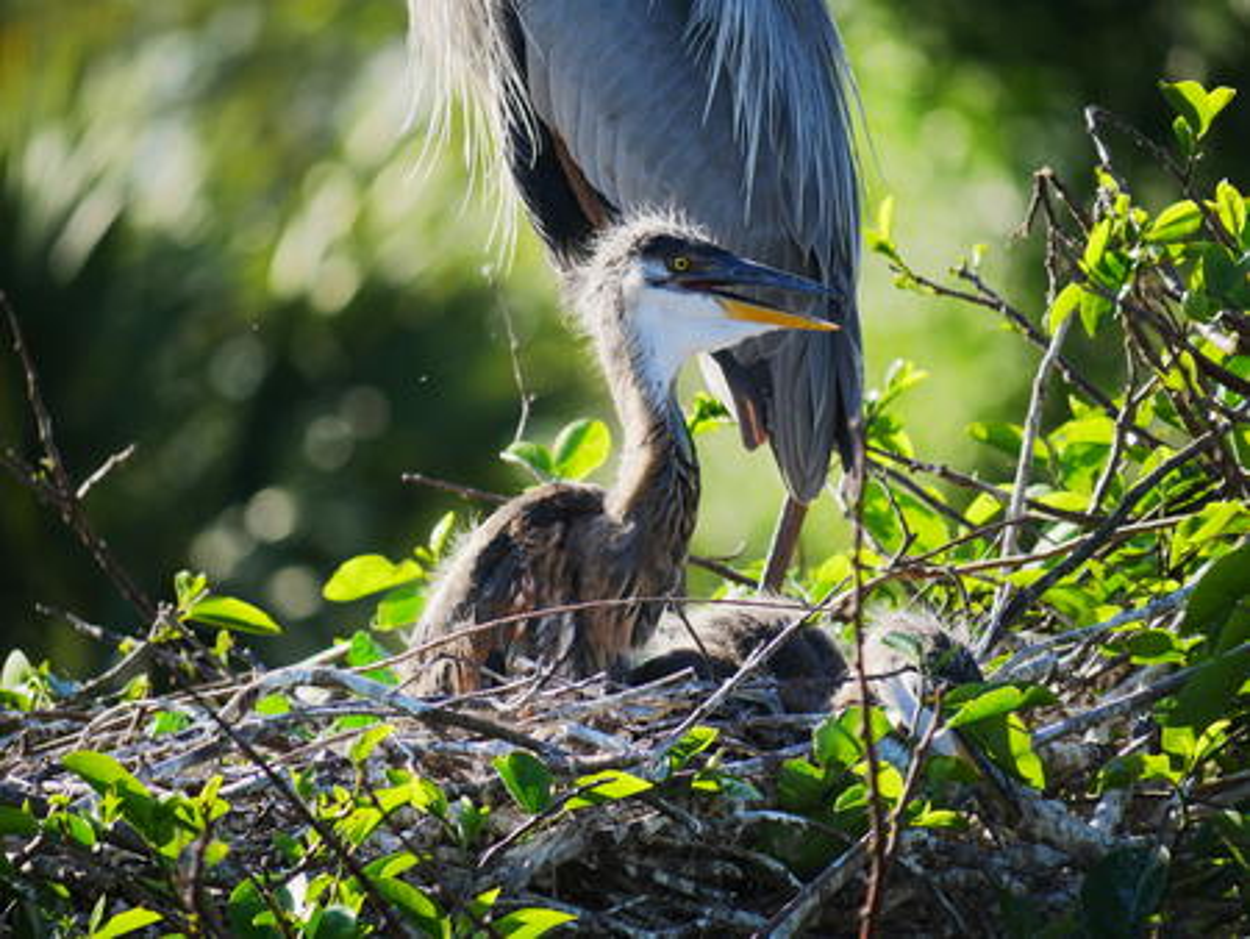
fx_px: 21678
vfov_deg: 2.5
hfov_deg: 3.3
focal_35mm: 600
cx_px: 625
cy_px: 470
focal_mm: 300
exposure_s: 1/640
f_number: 5.6
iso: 320
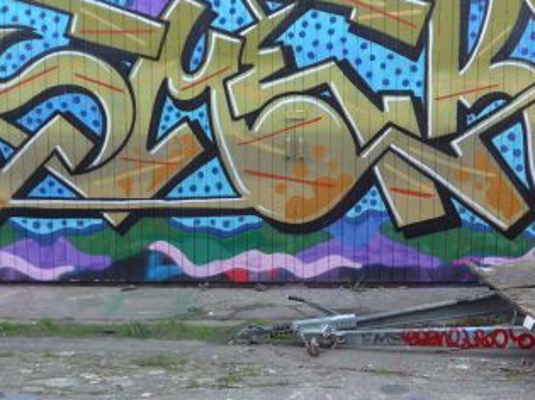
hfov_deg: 41.3
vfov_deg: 31.5
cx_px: 270
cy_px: 219
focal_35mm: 46
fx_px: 711
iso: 100
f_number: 2
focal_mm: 6
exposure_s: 1/60
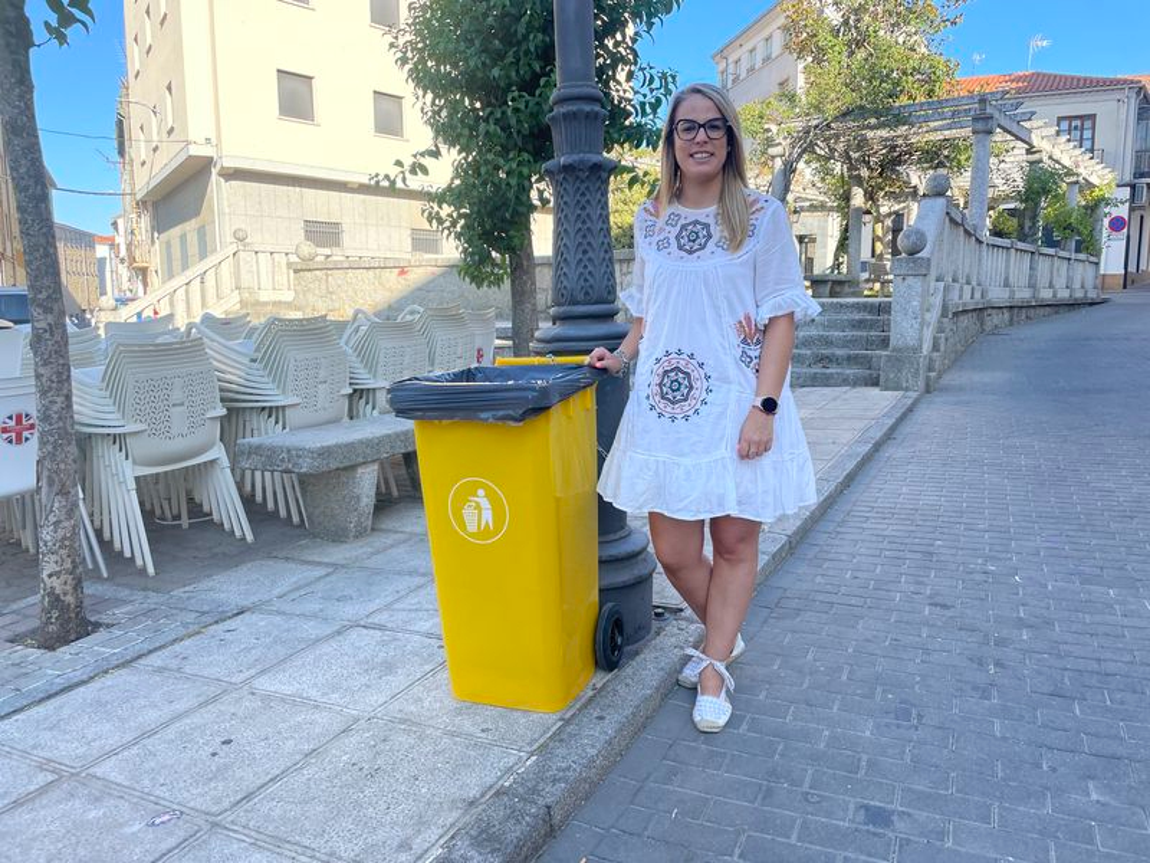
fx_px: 864
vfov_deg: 53.1
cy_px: 432
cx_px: 575
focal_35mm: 26
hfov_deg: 67.3
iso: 32
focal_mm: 4.2
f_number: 1.6
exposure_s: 1/711
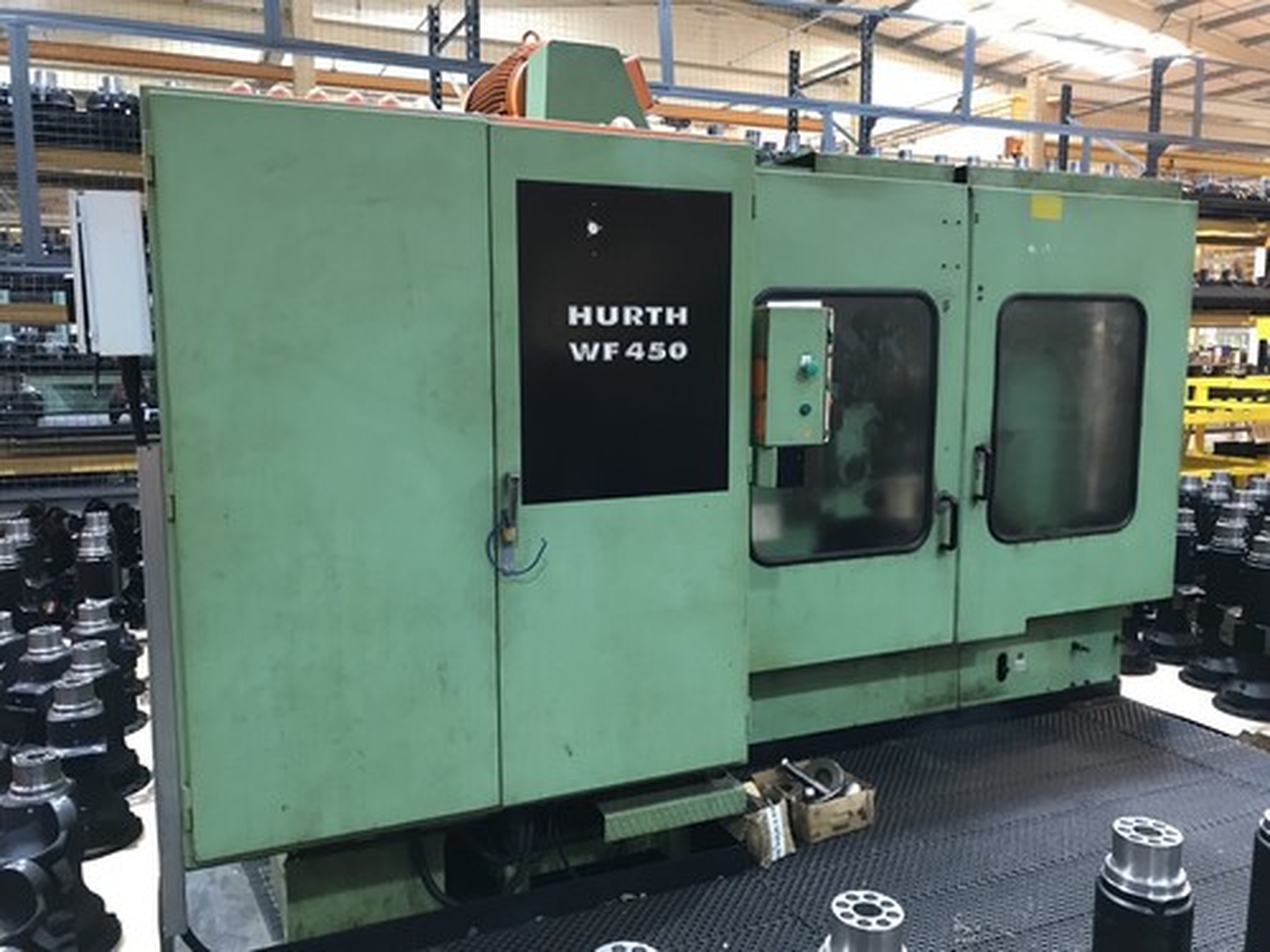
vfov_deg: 49.7
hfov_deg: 63.4
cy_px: 476
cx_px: 635
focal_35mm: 28
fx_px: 1027
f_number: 1.8
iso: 100
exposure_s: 1/11
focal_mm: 3.99
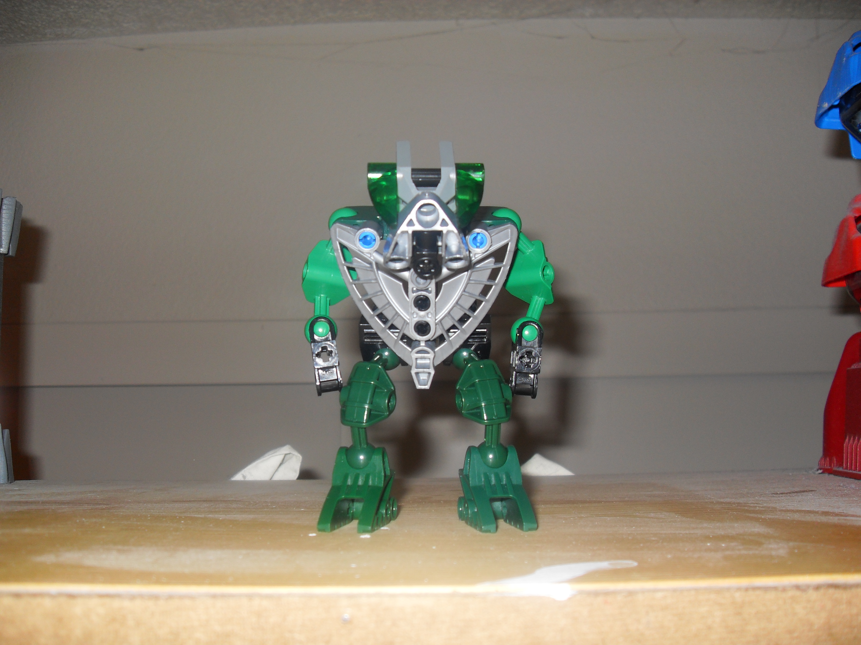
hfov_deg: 54.0
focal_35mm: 34
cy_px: 322
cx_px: 430
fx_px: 846
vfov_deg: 41.8
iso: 100
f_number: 2.8
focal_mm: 6.3
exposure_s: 1/45
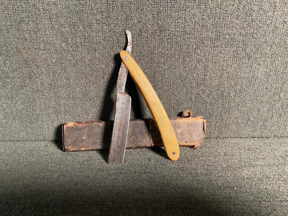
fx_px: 241
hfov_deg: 61.7
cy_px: 108
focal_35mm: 29
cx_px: 144
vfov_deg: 48.2
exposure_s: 1/60
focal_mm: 3
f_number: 1.8
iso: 200
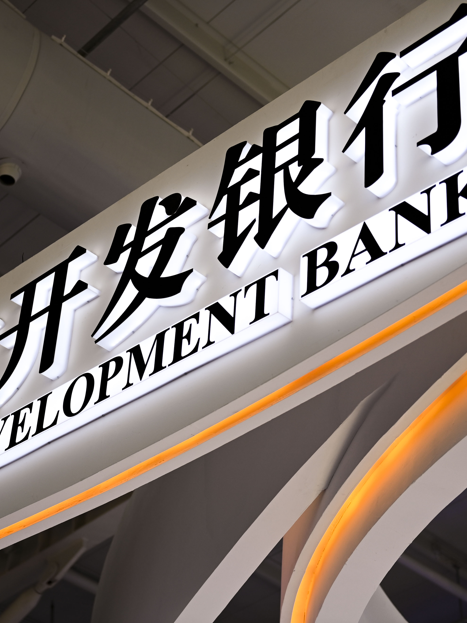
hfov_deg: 19.3
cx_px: 117
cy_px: 314
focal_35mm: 76
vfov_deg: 25.7
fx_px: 1367
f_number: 2.8
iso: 280
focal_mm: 52
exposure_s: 1/800
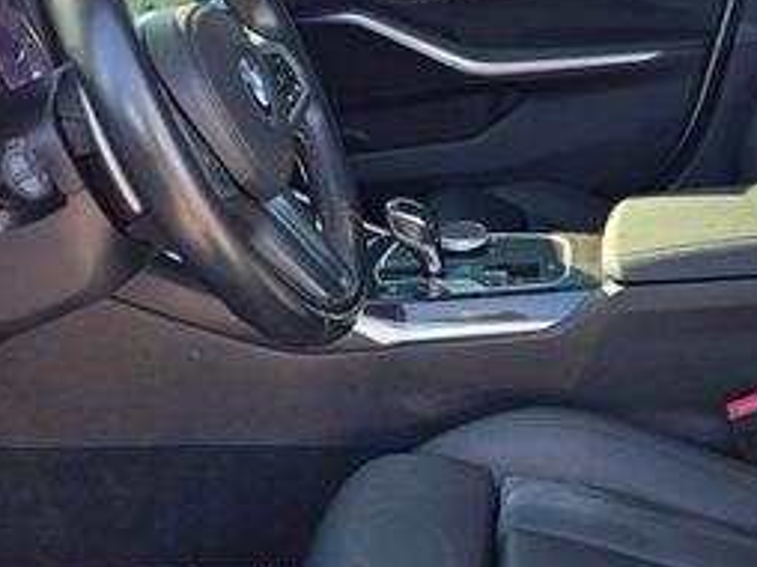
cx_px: 560
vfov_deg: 25.1
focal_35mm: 58
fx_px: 1267
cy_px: 361
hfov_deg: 32.7
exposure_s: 1/180
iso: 50
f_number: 1.7
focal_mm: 6.3
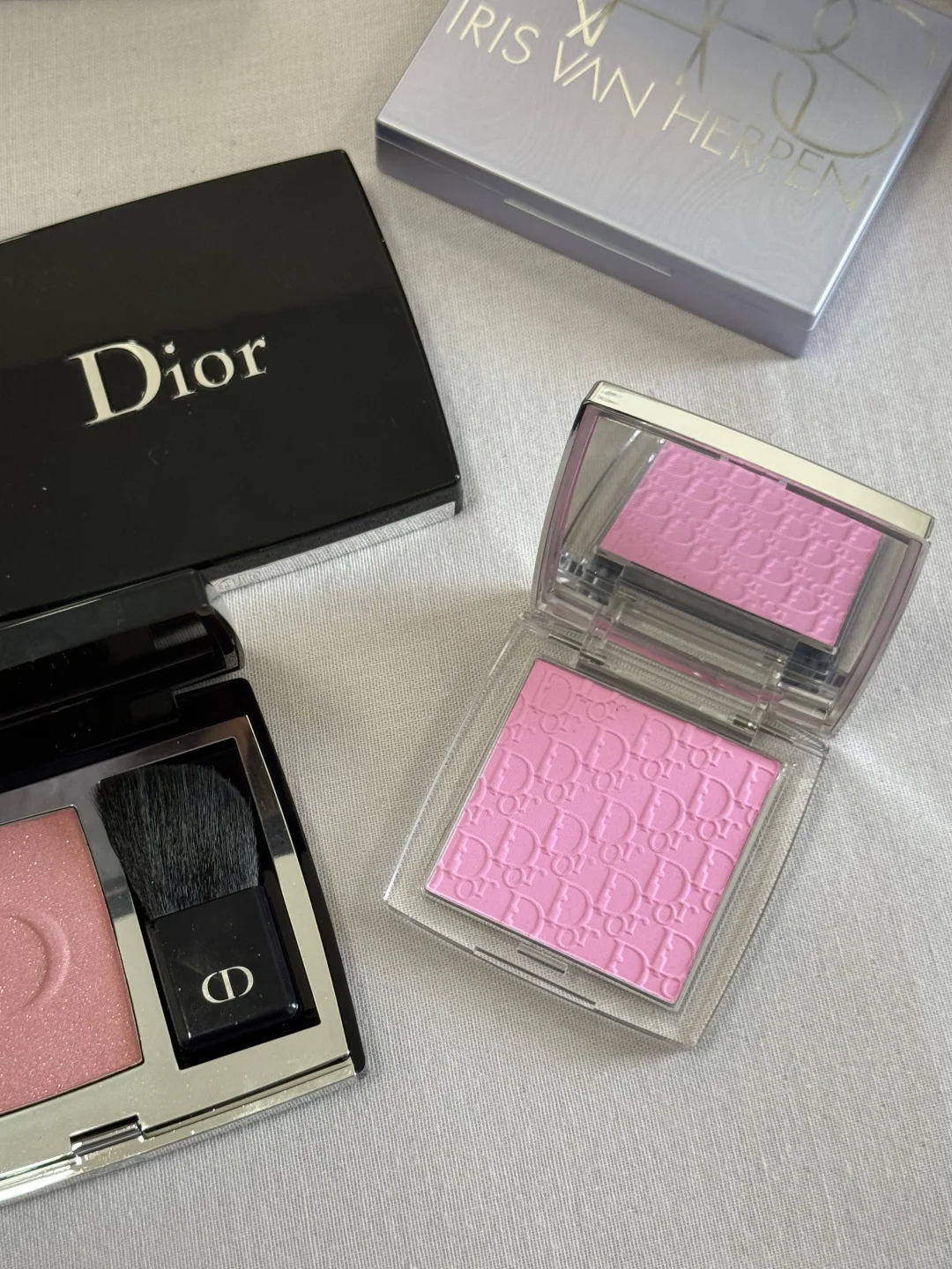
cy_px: 634
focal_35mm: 48
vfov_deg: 39.7
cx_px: 476
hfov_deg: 30.3
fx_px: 1760
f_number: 1.78
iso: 100
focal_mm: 6.76
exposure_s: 1/61
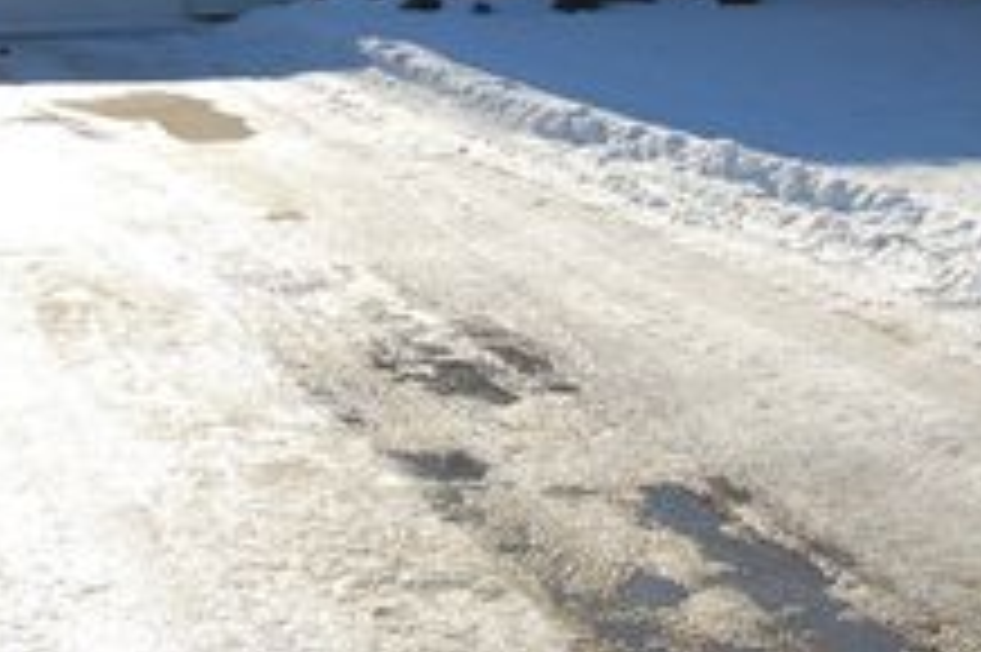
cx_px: 500
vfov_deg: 16.8
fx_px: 2155
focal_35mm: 79
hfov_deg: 25.6
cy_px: -36
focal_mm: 23
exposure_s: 1/500
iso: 200
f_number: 9
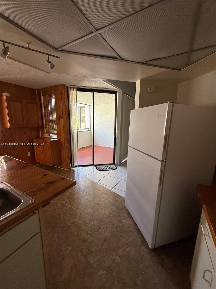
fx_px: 116
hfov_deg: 85.7
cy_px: 144
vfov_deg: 102.1
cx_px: 108
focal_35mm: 14
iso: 250
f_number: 2.2
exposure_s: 1/99
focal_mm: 2.22
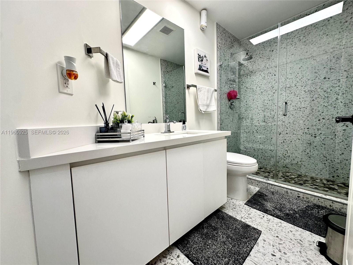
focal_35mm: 14
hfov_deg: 102.1
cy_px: 132
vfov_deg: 85.7
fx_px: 143
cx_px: 176
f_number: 2.2
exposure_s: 1/120
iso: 100
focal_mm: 2.22
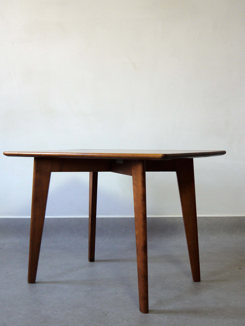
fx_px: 443
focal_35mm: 47
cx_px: 118
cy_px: 178
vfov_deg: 40.4
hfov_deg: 30.9
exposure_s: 1/60
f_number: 4.1
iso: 250
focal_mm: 19
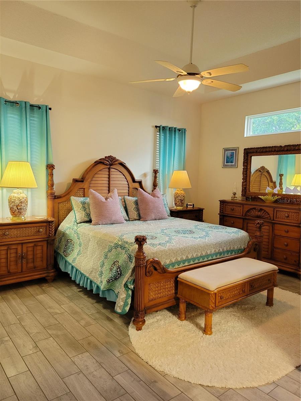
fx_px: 301
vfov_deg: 67.3
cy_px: 200
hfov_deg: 53.1
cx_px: 150
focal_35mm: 26
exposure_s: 1/119
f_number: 1.8
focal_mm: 5.4
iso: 320
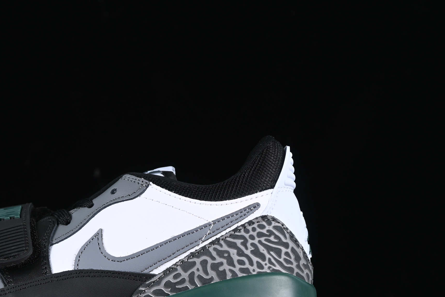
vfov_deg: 11.2
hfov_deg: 16.7
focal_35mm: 122
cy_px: 206
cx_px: 89
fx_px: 1508
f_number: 6.3
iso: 160
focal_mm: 50
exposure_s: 1/60
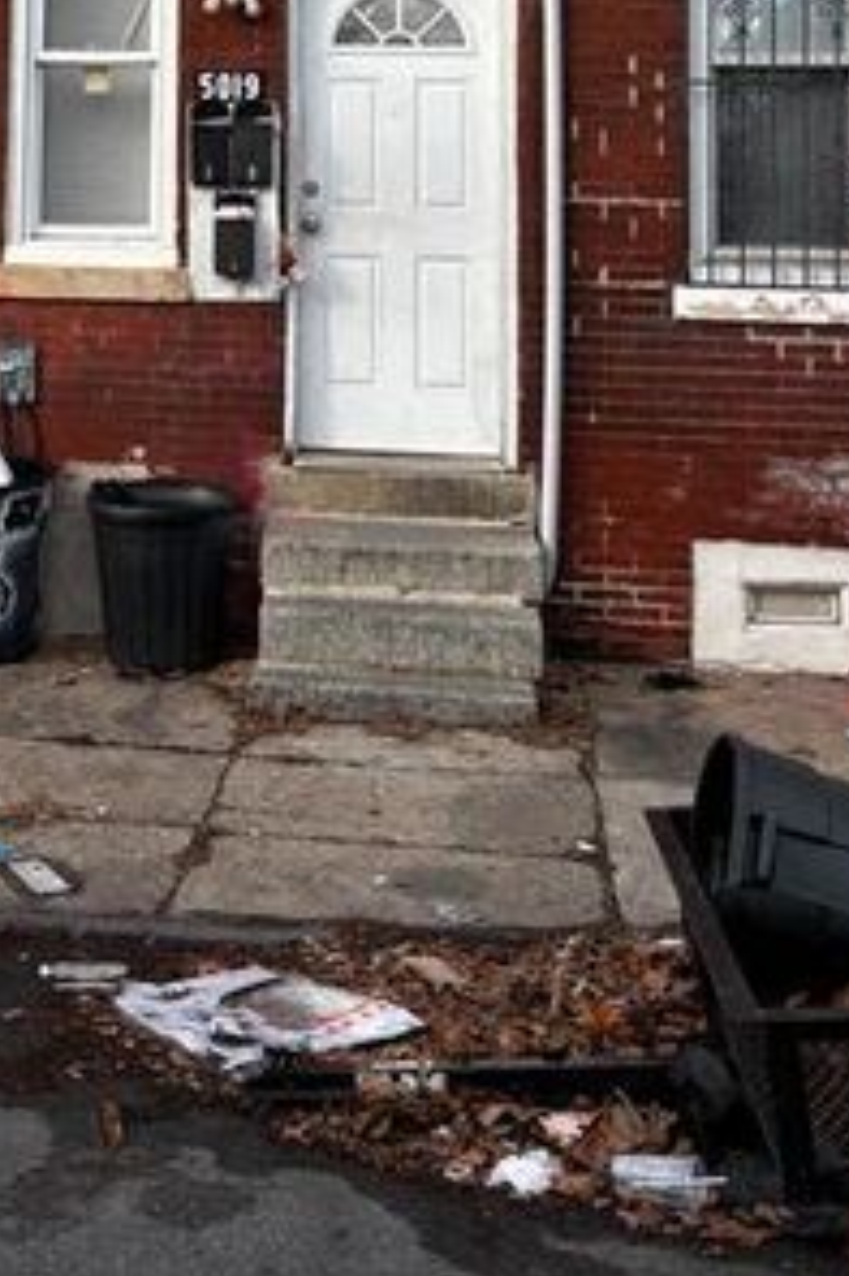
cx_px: 60
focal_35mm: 61
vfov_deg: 30.8
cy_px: 32
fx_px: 2160
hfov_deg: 21.7
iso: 50
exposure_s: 1/630
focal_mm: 5.96
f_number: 1.6
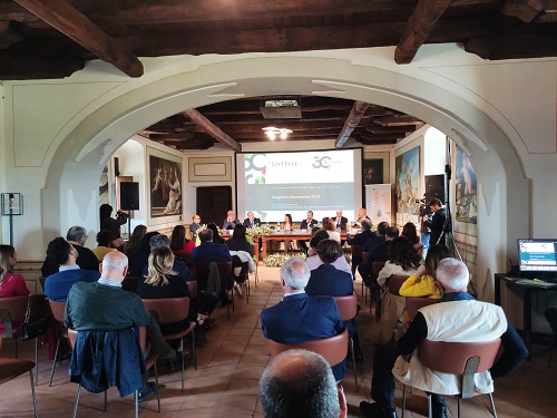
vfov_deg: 54.9
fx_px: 402
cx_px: 278
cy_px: 209
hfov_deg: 69.4
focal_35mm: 25
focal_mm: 5.43
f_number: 1.89
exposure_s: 1/50
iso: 311
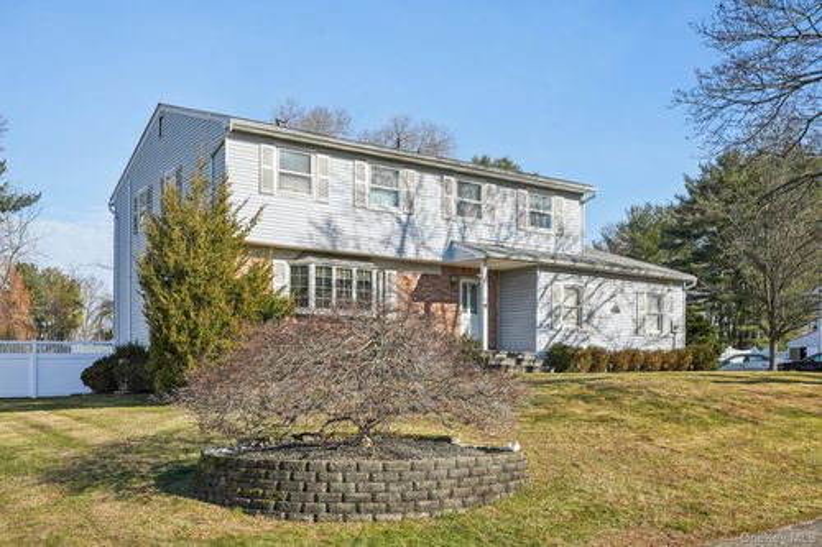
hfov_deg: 54.5
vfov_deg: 37.8
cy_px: 274
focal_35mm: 35
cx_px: 411
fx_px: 799
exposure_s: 1/250
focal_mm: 35
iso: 100
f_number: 8
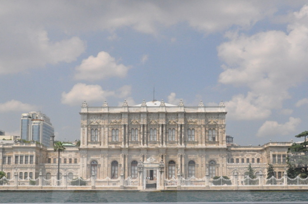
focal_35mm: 53
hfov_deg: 37.5
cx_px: 165
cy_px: 138
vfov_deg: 25.3
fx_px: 453
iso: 2500
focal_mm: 24
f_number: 22
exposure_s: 1/500
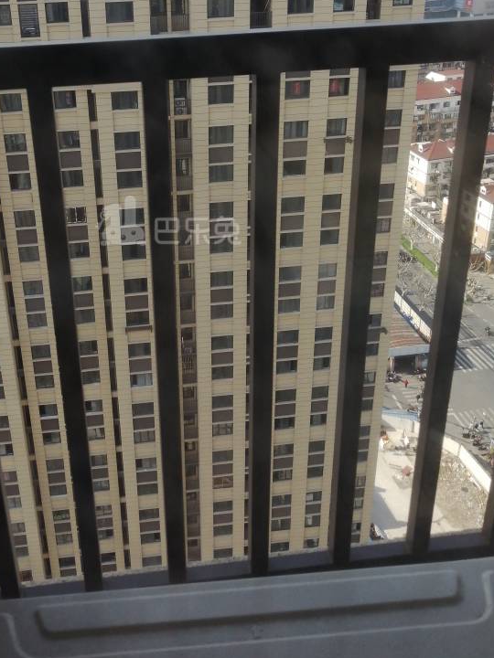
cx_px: 168
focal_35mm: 40
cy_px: 222
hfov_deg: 35.6
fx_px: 761
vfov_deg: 46.1
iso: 100
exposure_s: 1/900
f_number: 1.8
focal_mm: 3.88
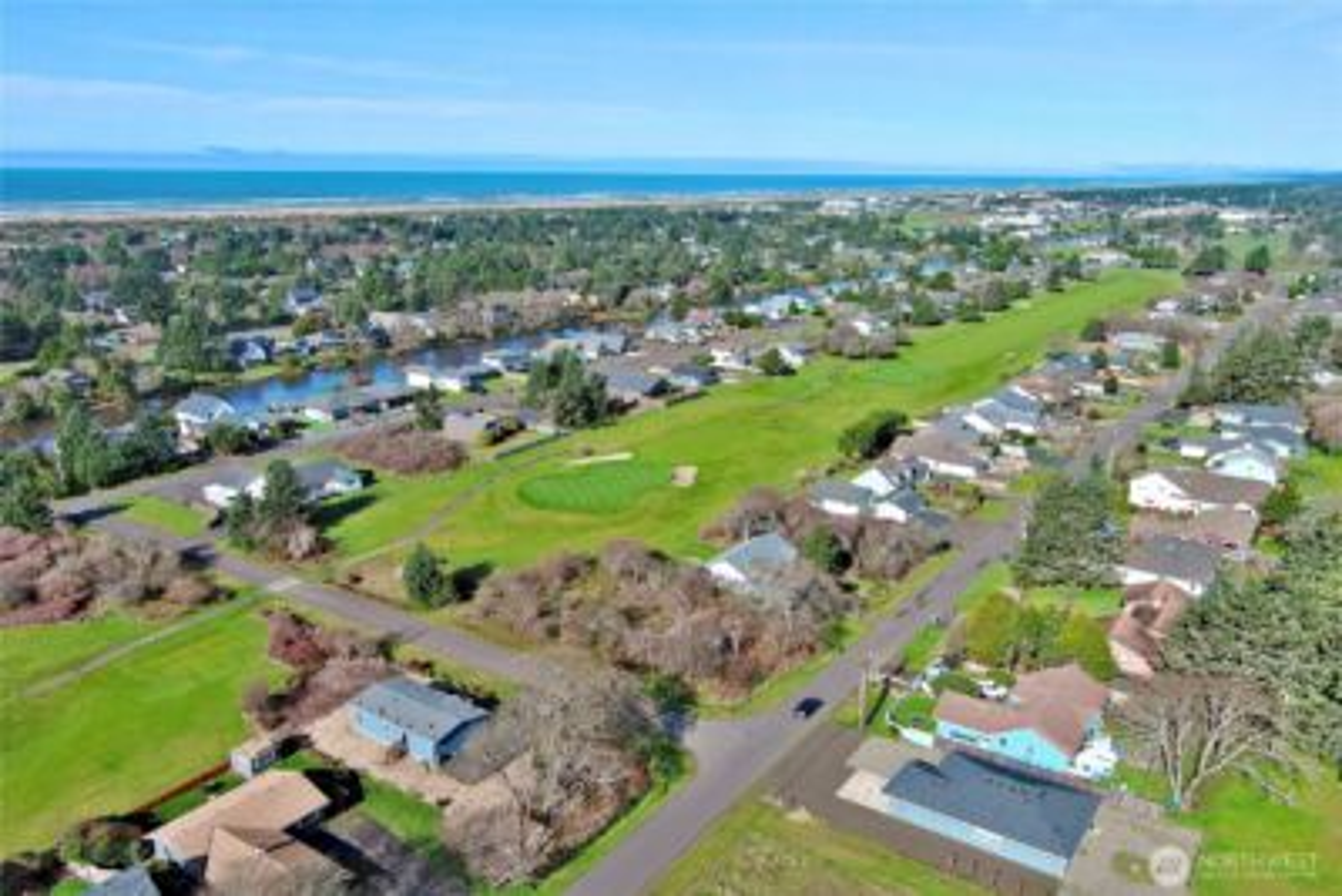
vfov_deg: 45.0
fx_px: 1081
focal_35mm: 29
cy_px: 448
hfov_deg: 63.6
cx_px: 671
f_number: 2.8
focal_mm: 10.57
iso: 101
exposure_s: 1/1418
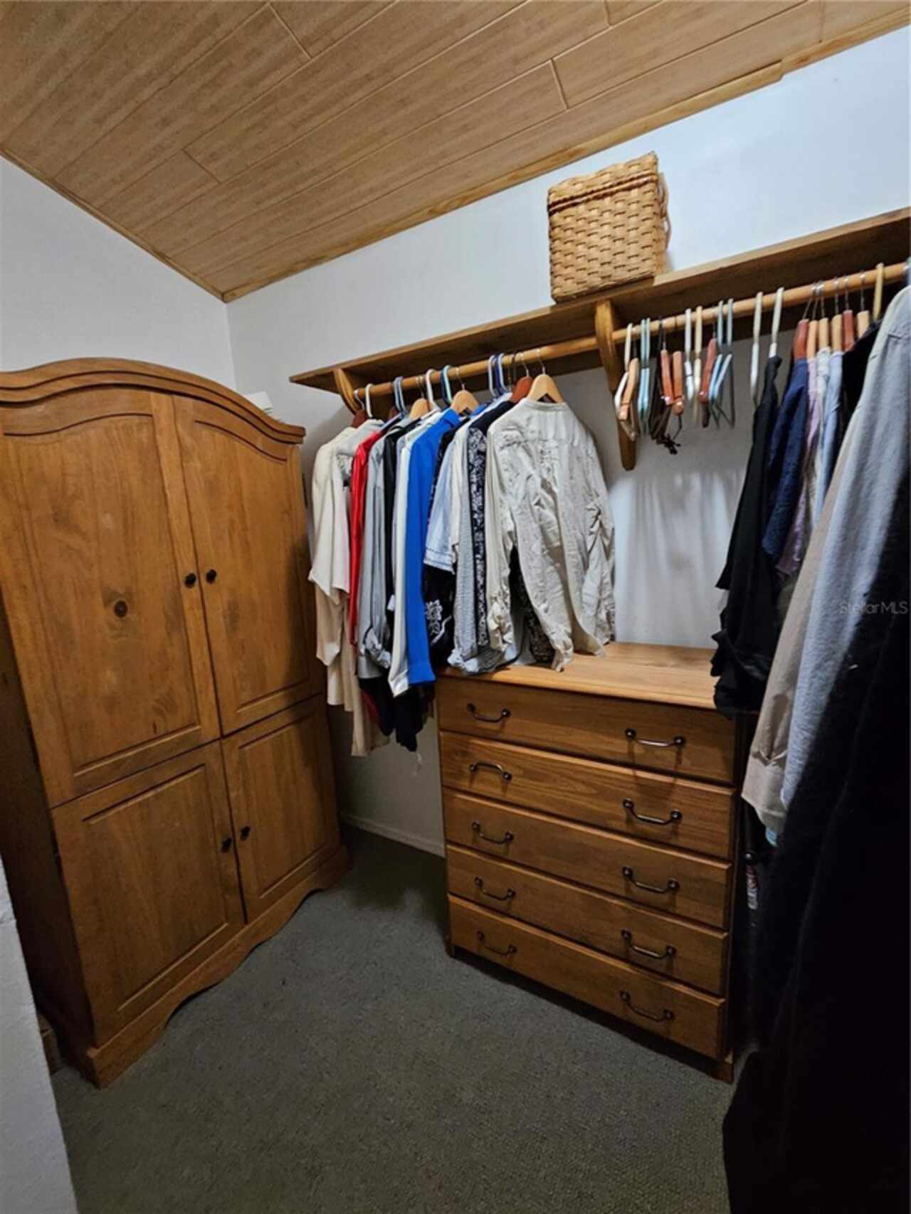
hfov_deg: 89.9
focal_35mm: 13
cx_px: 456
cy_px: 607
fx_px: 456
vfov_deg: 106.2
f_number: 2.2
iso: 1000
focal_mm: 2.2
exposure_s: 1/24
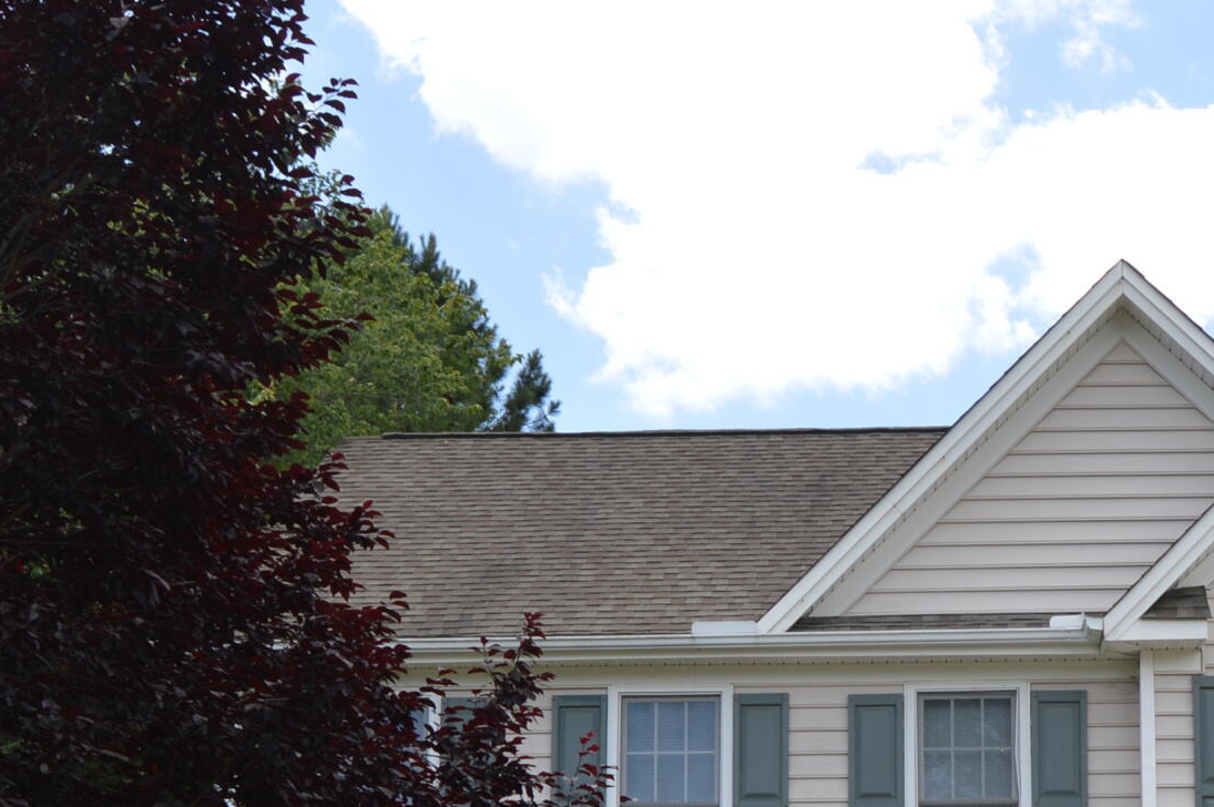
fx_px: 2493
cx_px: 1021
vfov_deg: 17.7
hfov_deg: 26.7
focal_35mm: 74
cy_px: 920
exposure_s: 1/200
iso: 100
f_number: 6.3
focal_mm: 18
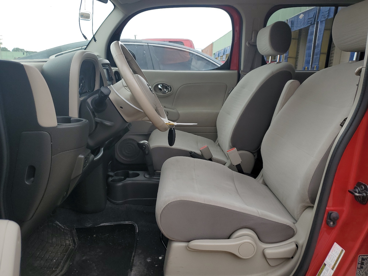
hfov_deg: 67.3
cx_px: 184
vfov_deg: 53.1
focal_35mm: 26
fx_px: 276
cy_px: 138
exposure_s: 1/588
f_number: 1.5
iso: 50
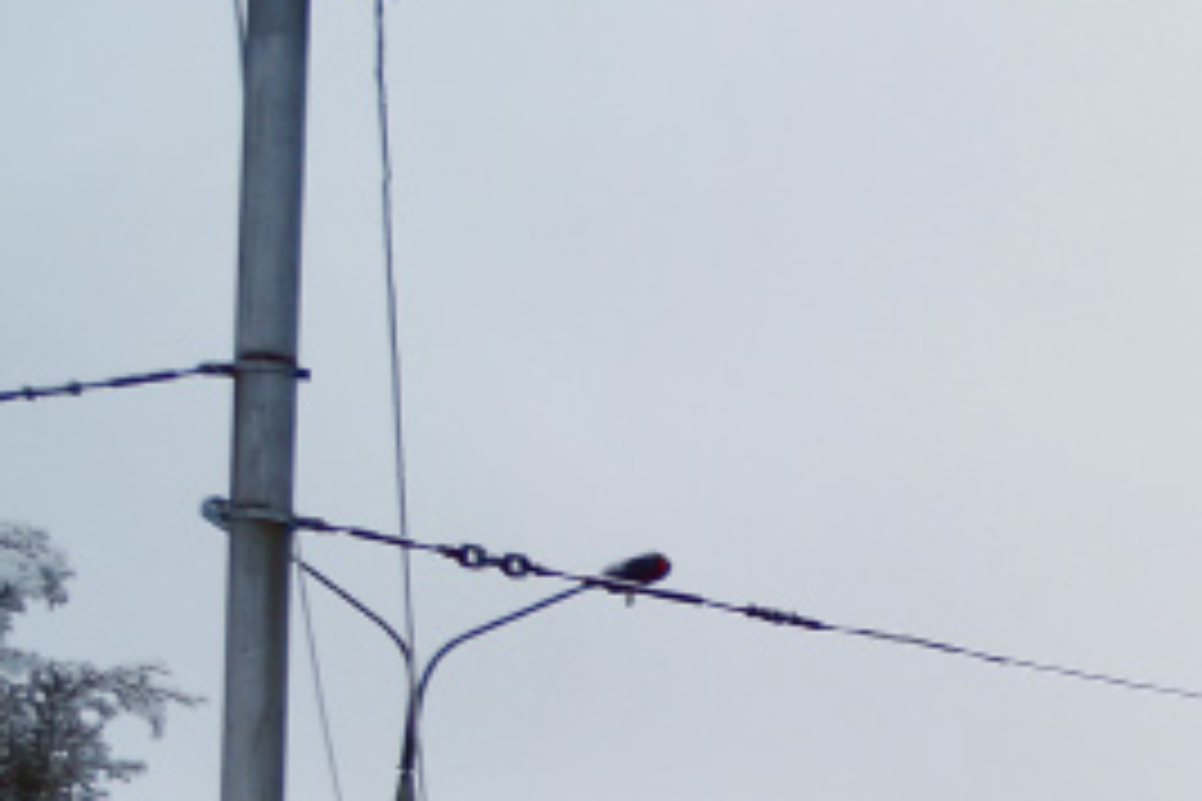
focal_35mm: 135
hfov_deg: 12.6
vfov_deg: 9.4
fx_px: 4507
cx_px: 2656
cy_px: 1699
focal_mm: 20
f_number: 5
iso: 100
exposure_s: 1/500
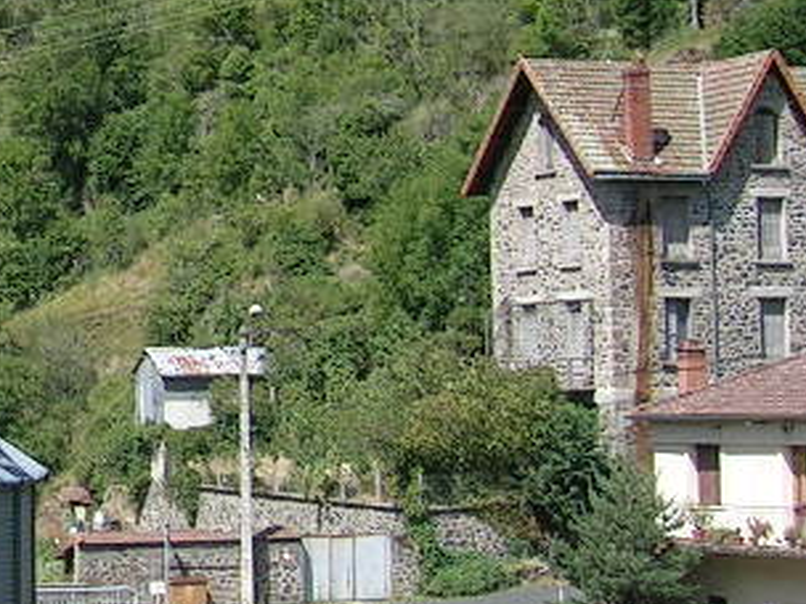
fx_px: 2748
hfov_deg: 15.5
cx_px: -382
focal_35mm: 118
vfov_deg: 12.5
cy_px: 93
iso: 50
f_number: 4.8
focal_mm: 5.4
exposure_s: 1/282
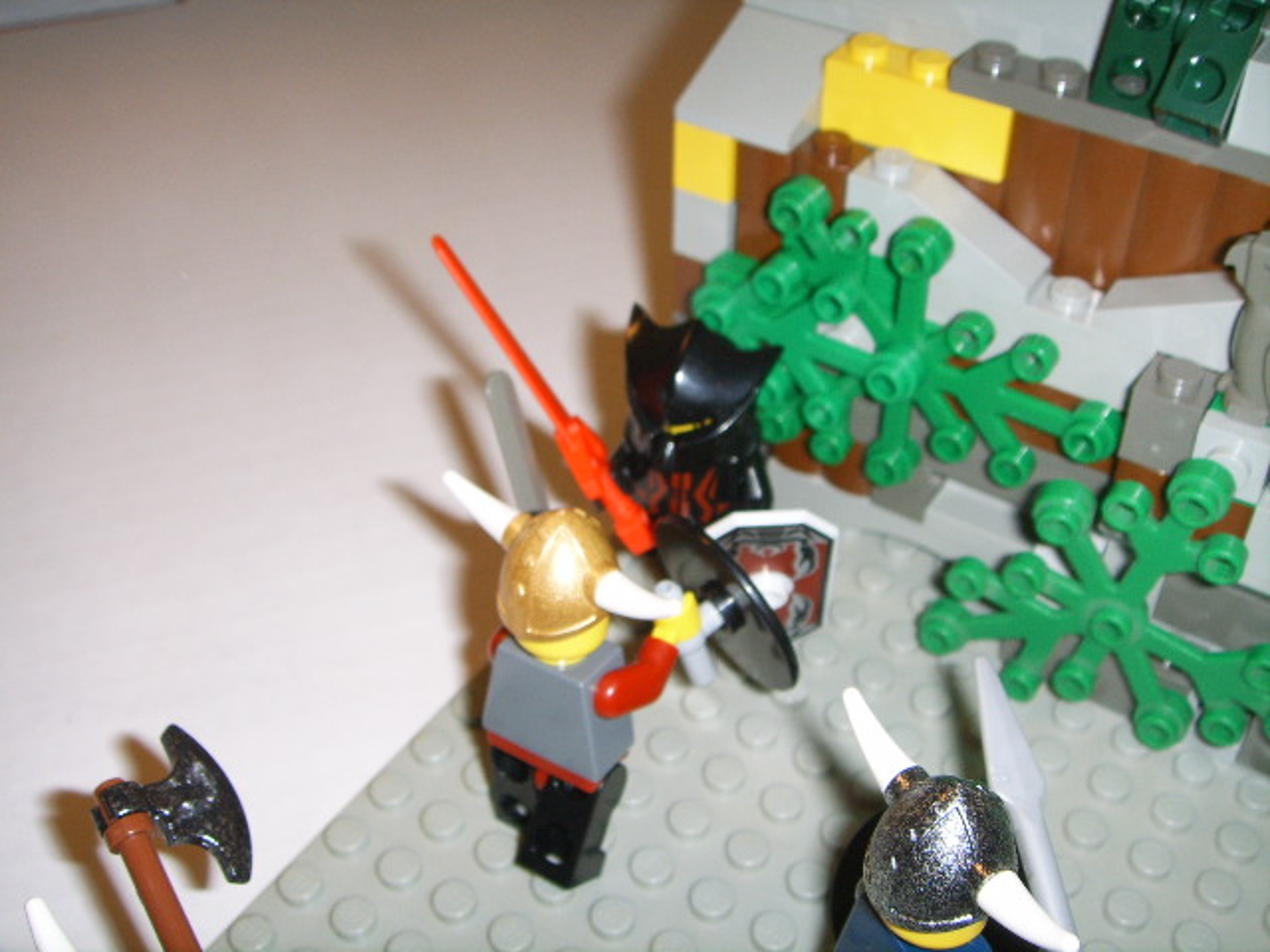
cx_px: 635
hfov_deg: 47.9
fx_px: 1431
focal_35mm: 39
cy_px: 476
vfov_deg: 36.8
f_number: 3.5
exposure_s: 1/45
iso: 100
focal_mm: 6.6
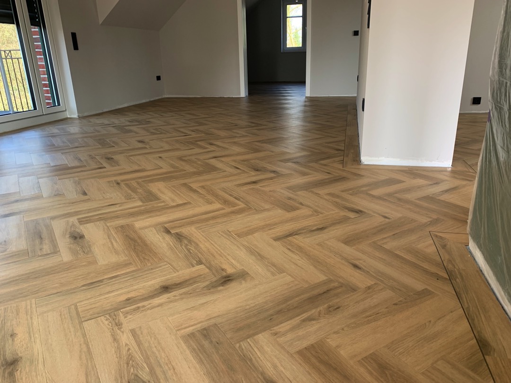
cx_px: 256
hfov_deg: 67.3
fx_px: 384
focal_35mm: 26
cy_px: 192
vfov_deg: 53.1
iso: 40
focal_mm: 4.25
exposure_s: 1/121
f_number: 1.8
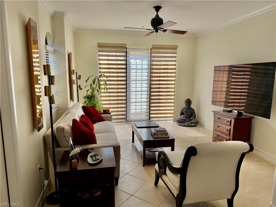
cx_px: 138
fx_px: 191
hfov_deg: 71.6
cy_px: 104
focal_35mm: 24
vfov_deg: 56.8
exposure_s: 1/151
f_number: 1.78
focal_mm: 6.76
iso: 64
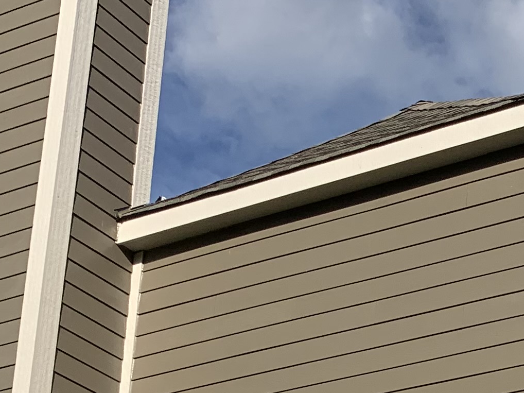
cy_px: 655
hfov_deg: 18.3
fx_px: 1559
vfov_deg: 13.2
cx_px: 602
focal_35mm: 103
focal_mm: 4.25
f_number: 1.8
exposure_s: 1/3086
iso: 25
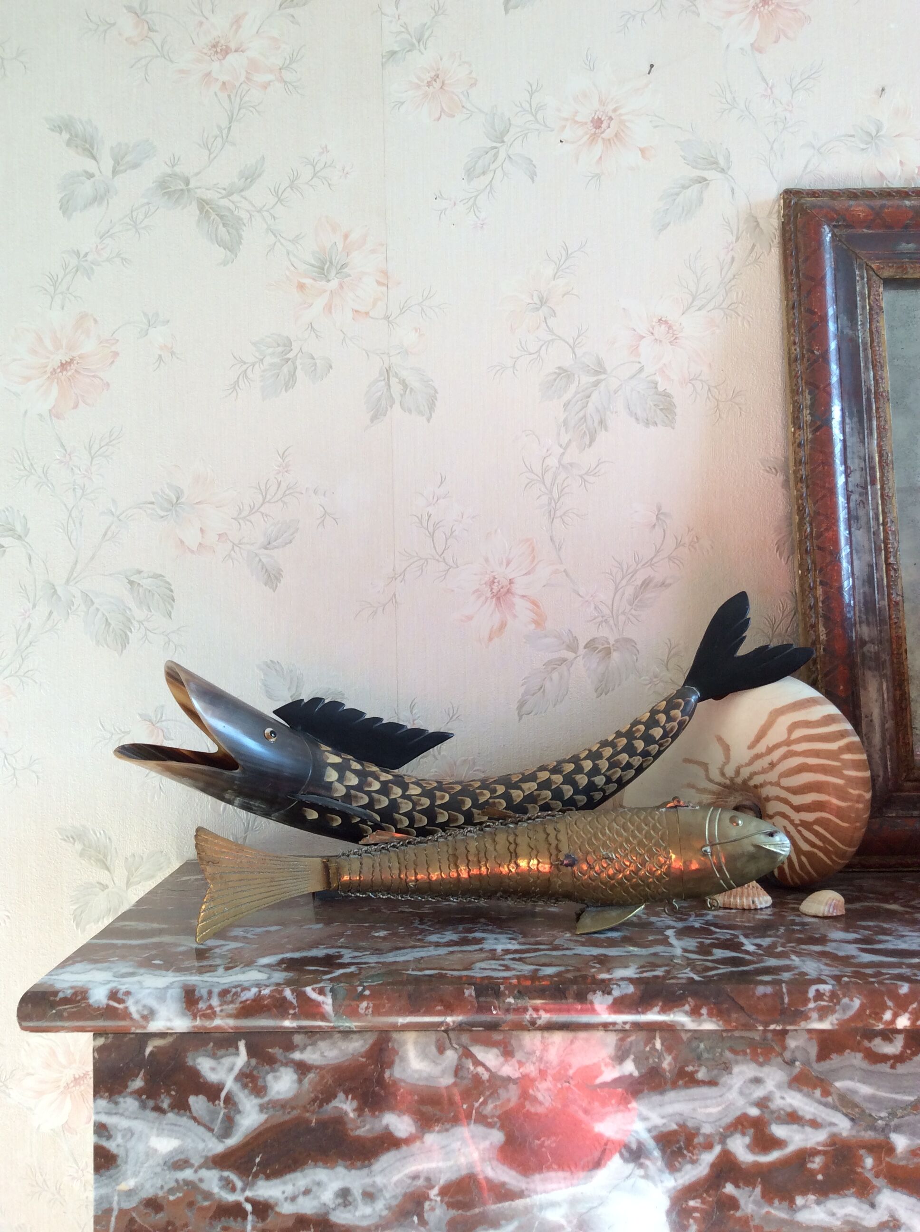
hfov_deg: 44.1
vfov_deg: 56.9
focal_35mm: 32
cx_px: 460
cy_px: 616
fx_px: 1137
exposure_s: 1/50
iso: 32
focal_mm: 3.3
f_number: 2.4
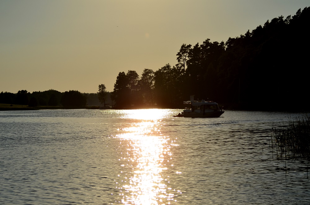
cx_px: 155
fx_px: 902
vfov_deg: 13.0
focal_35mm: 105
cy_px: 102
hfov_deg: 19.5
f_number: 4.5
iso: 125
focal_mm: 70
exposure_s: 1/8000
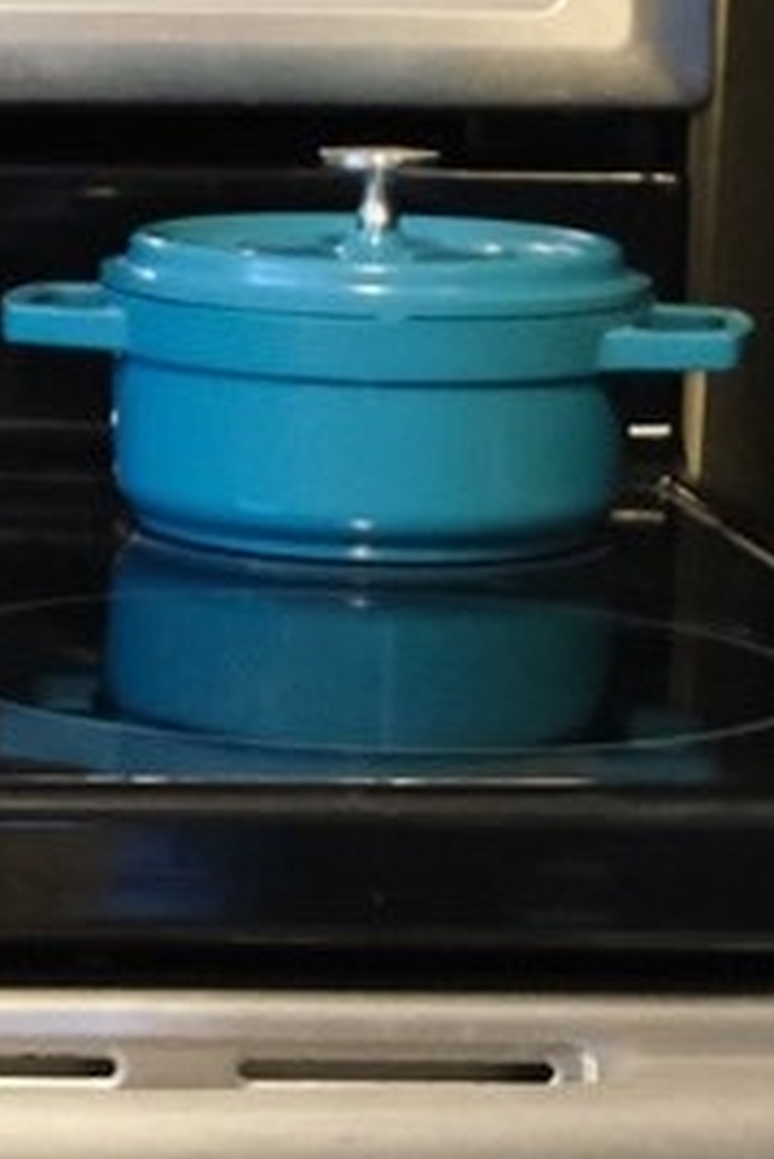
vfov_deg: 11.6
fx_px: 5700
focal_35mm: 177
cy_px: 512
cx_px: -651
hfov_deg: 7.5
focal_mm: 18.6
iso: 5000
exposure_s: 1/30
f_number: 4
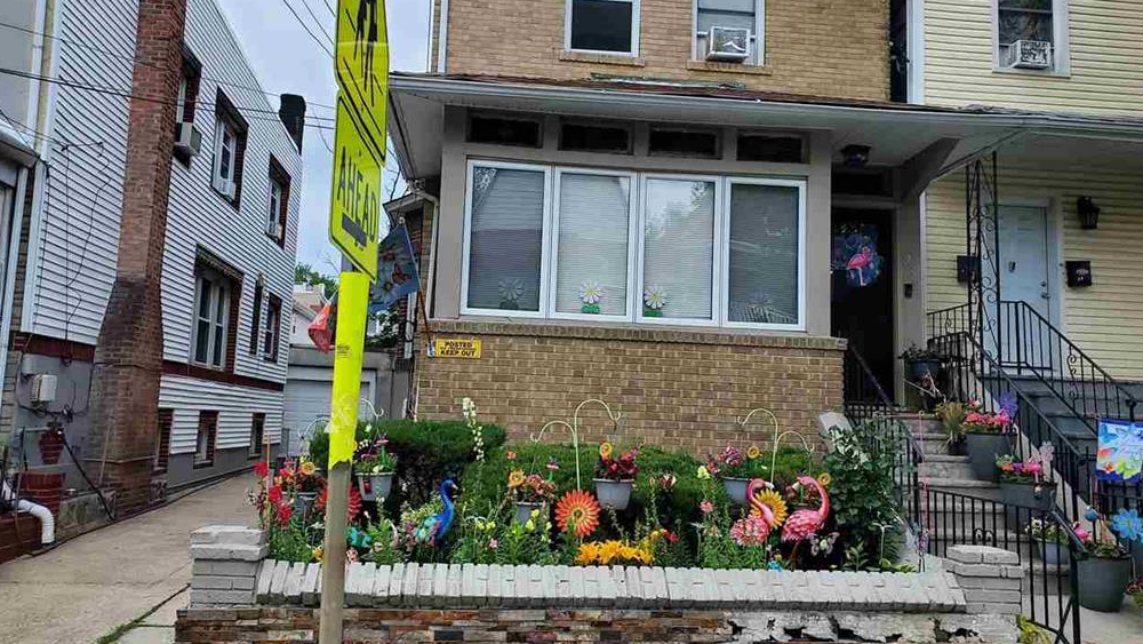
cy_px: 316
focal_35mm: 29
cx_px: 572
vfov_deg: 40.2
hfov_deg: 66.1
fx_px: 879
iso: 64
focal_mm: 4.3
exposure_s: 1/120
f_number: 2.4
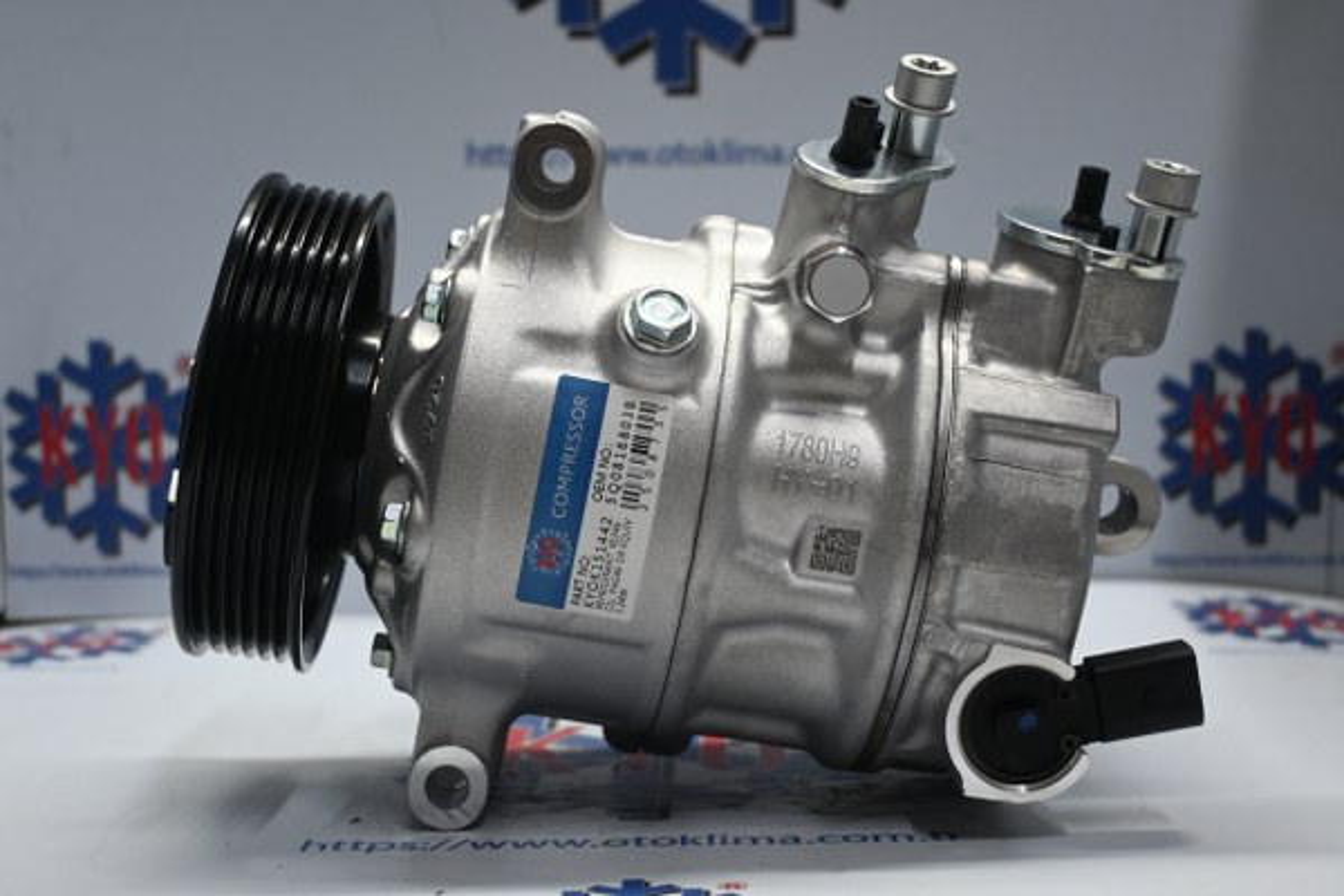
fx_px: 1960
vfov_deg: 25.8
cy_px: 448
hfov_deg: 37.9
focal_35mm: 52
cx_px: 672
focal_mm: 35
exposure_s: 1/60
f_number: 5.3
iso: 720
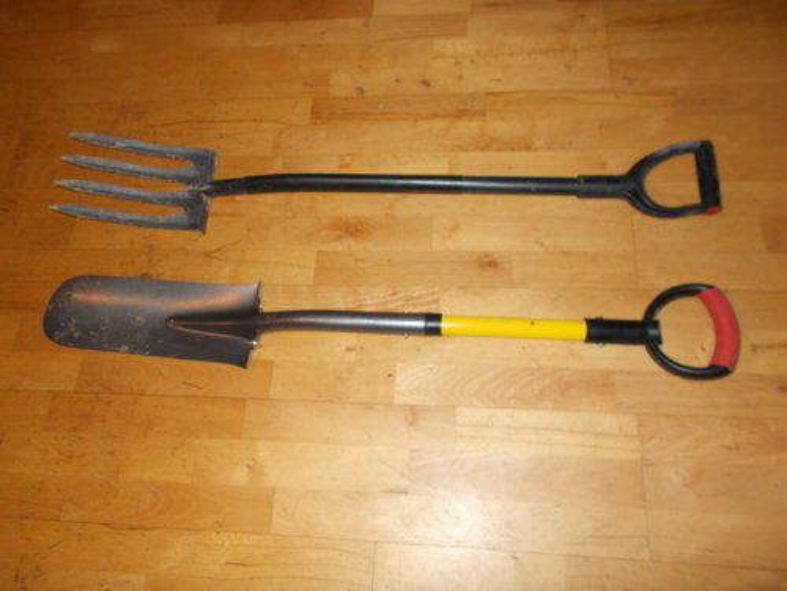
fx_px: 591
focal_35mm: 26
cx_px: 394
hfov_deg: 67.3
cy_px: 296
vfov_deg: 53.1
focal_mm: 4.6
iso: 200
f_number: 3.2
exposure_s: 1/25
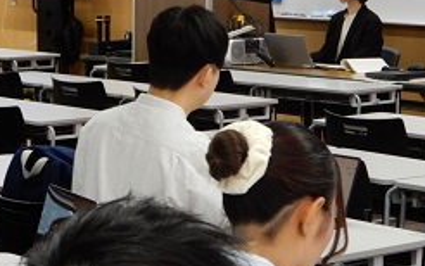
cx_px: 88
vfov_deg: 9.4
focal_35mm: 140
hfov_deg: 14.8
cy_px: 77
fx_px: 1622
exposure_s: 1/30
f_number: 4.5
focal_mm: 11.6
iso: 250
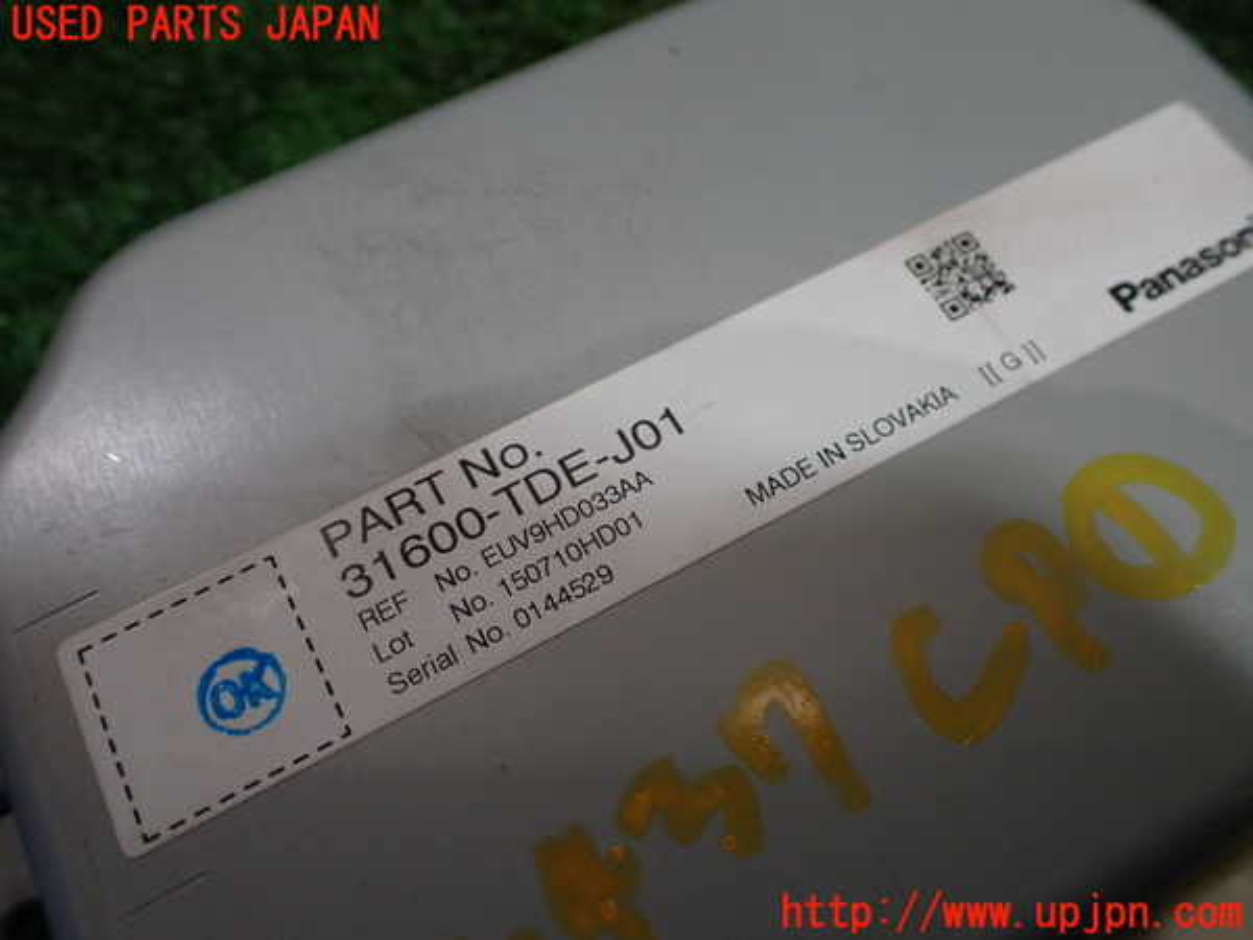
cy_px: 470
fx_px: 1086
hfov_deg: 60.0
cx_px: 626
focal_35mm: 30
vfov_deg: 46.8
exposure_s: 1/125
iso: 250
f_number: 2.3
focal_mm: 5.4
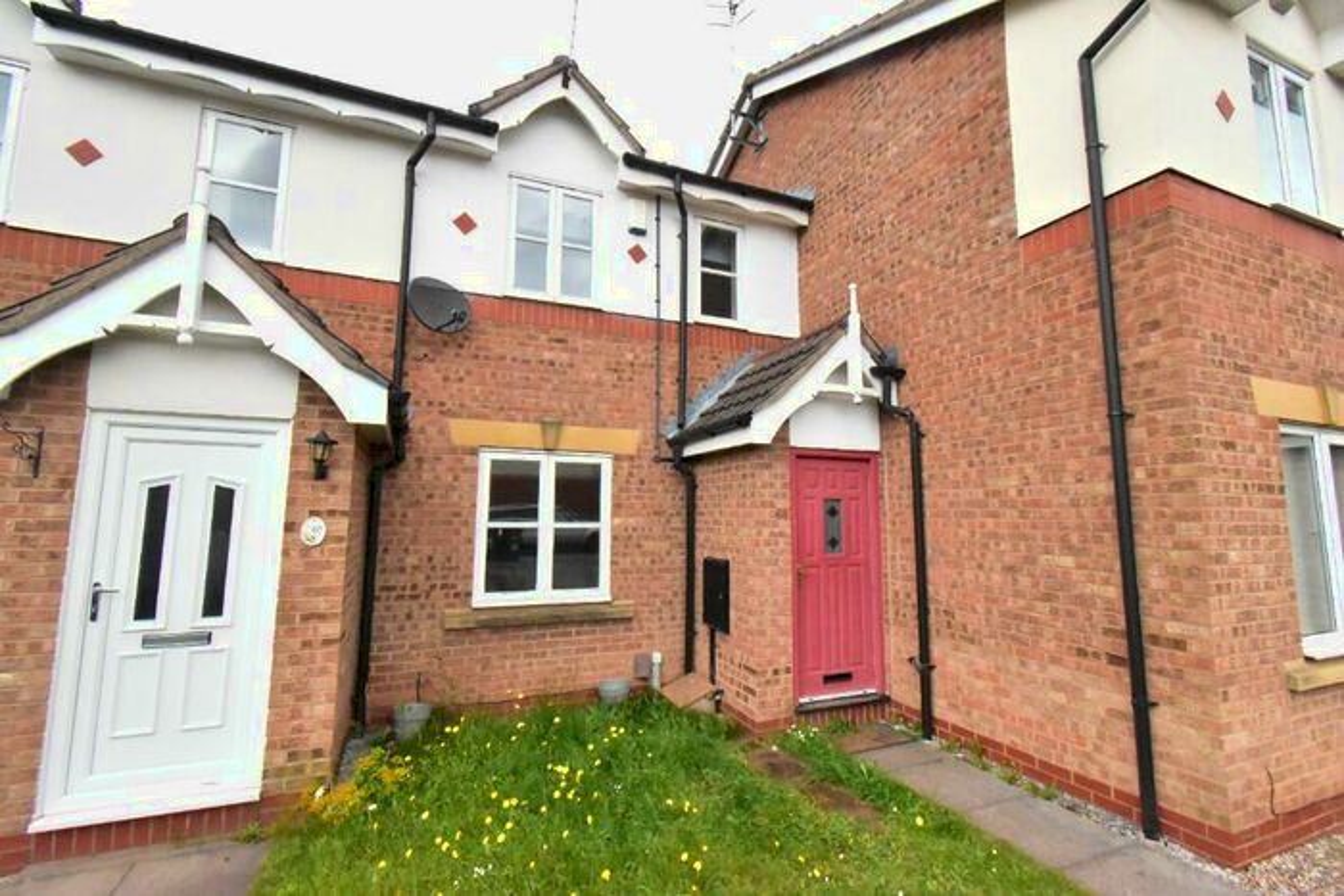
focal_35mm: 15
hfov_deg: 100.4
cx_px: 672
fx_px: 560
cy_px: 448
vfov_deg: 77.4
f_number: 11
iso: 12800
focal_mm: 10
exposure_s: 1/2500
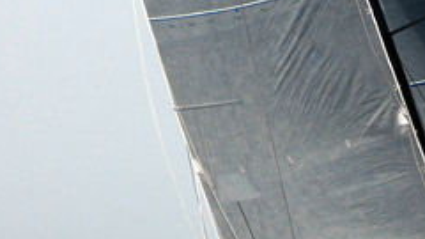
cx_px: 522
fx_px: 8858
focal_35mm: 786
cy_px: 127
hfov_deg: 2.7
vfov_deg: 1.5
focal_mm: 200
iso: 400
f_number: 7.1
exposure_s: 1/1000
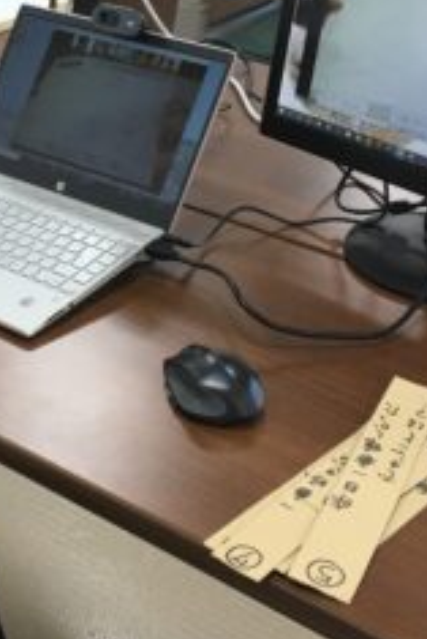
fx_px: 1297
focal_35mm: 73
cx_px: 86
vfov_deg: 27.2
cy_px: 145
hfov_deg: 18.5
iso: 32
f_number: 2.2
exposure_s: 1/30
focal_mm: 4.15
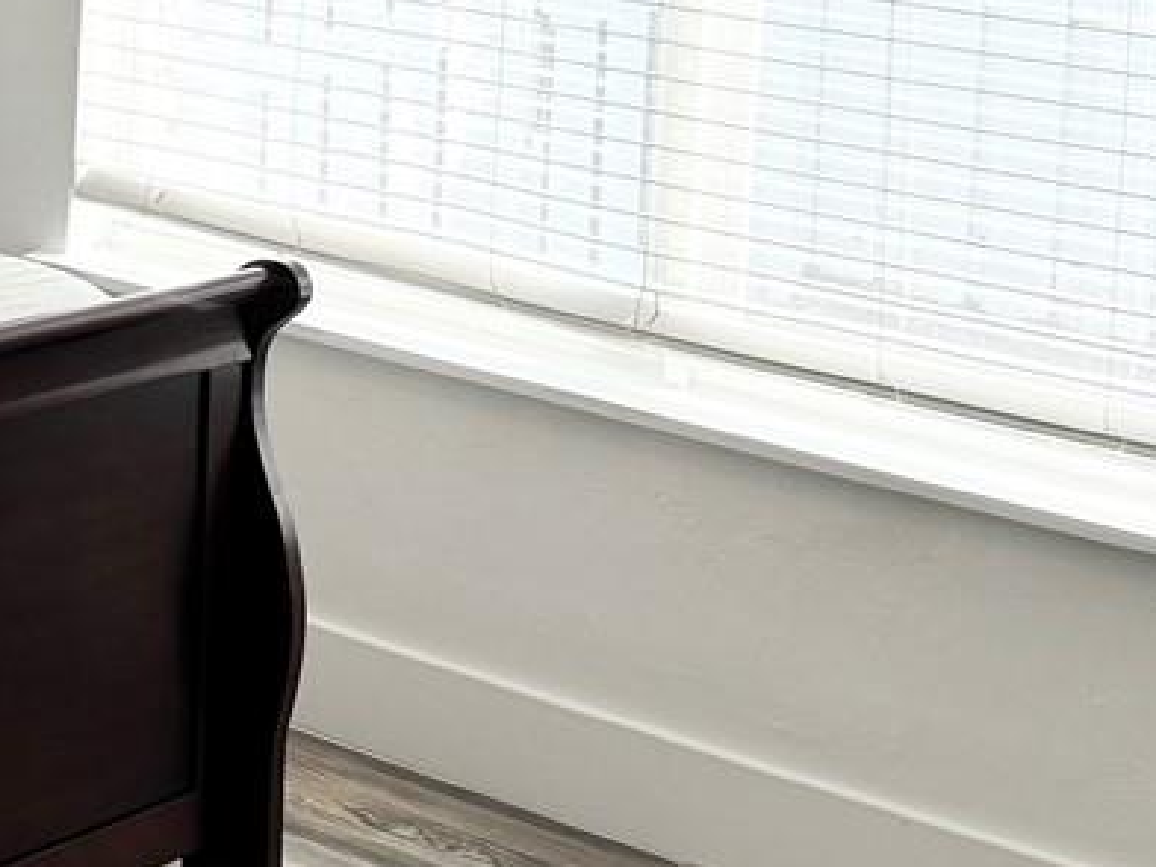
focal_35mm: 98
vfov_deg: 14.6
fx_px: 3273
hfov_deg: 19.2
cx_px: -100
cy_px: -165
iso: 125
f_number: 1.78
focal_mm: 6.86
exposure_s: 1/120
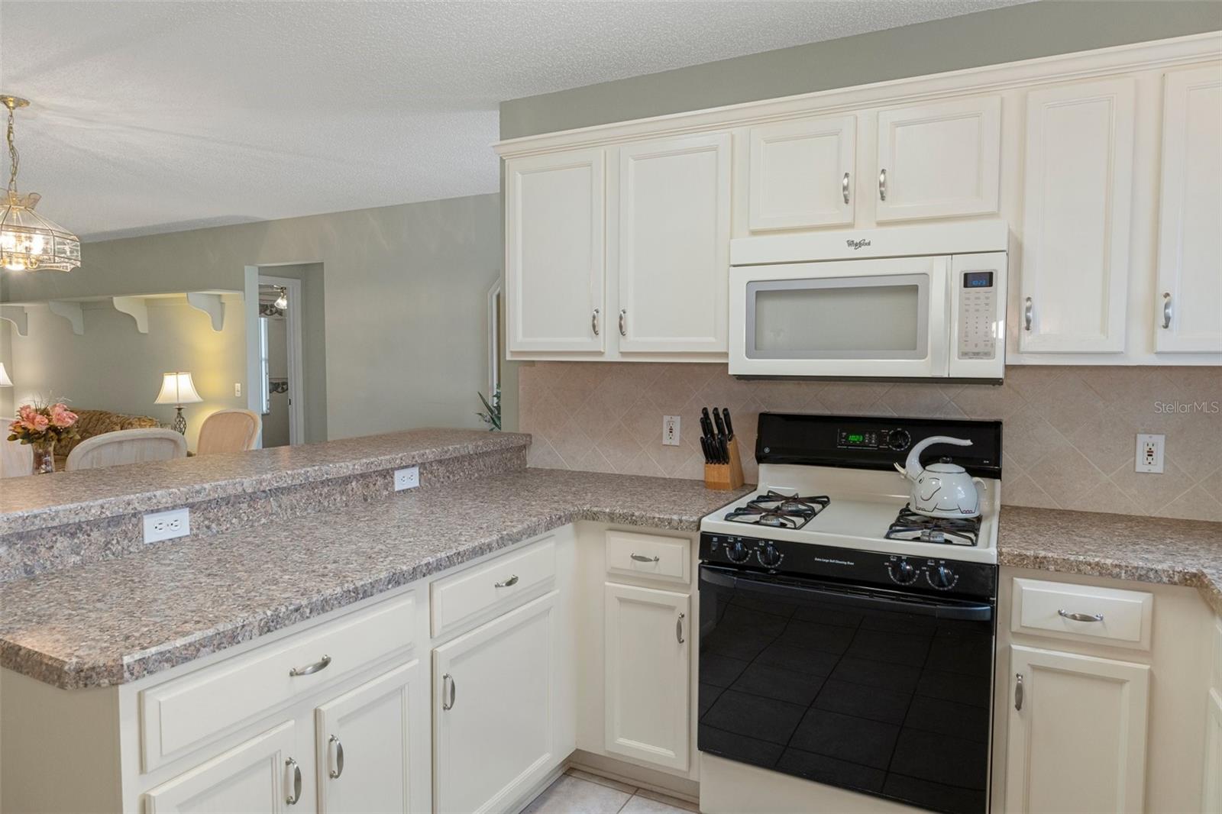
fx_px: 764
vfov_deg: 56.1
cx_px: 611
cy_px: 407
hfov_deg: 77.3
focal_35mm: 22
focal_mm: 15
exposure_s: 1/6
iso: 320
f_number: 8
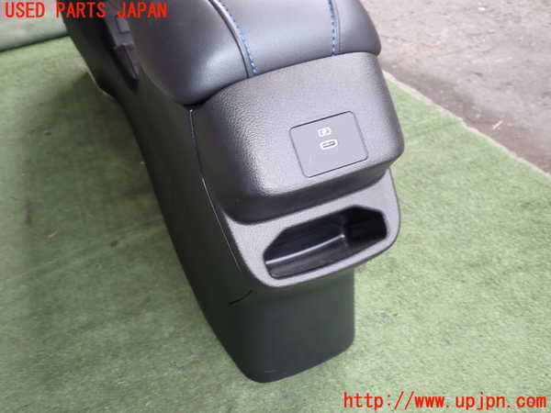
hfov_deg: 60.0
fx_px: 478
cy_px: 206
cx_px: 276
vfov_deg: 46.8
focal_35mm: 30
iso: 125
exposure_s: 1/10
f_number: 6.3
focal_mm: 5.4
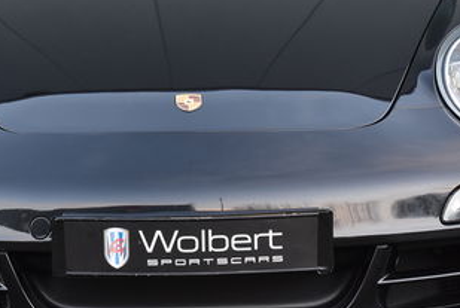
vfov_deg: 9.2
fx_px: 1907
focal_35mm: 149
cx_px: 183
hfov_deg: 13.7
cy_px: 29
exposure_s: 1/125
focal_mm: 40
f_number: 5.6
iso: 800
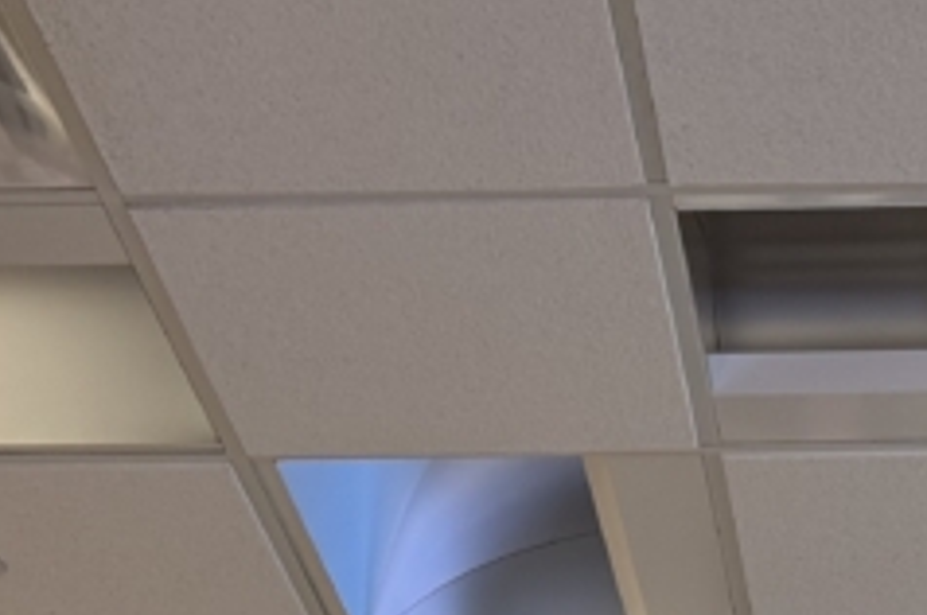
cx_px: 1083
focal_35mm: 126
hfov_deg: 15.7
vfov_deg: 9.2
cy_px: 1670
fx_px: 3240
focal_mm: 6.76
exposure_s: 1/75
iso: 200
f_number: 1.78
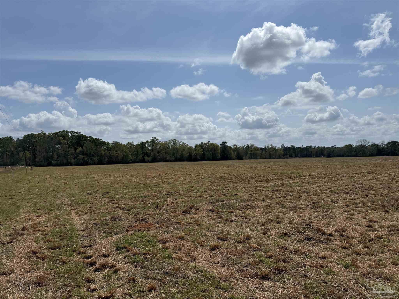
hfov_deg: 71.6
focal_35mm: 24
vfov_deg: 56.8
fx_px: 277
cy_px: 150
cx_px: 200
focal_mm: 6.76
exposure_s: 1/14286
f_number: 1.78
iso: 64
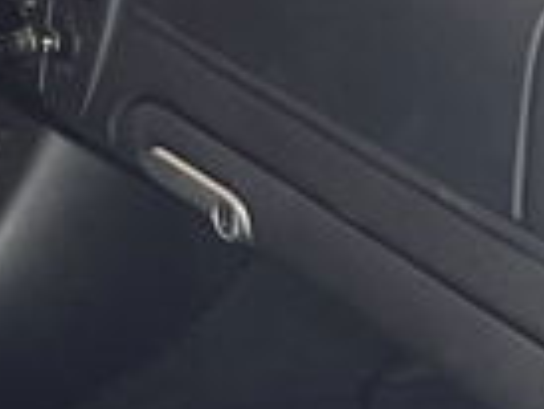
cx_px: -508
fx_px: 2941
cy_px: 52
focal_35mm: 187
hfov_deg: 9.9
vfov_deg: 7.9
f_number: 1.6
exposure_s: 1/60
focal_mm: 5.1
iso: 200
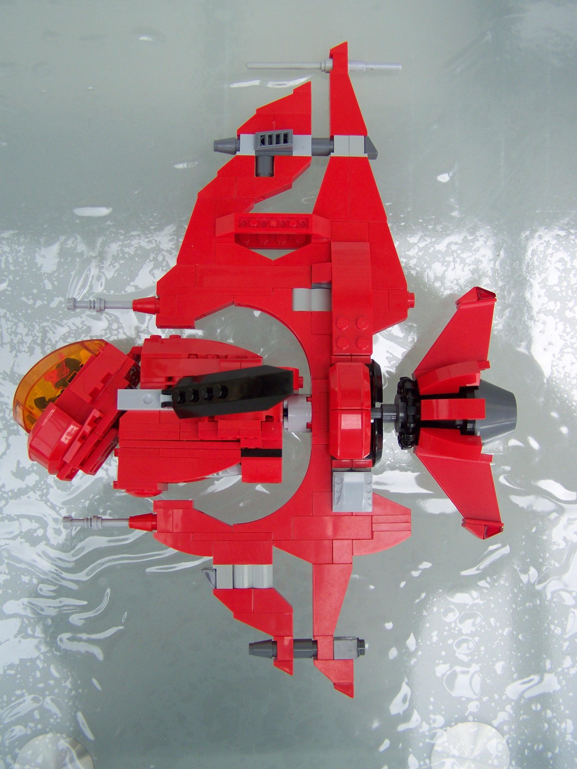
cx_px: 288
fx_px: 867
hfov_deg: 36.8
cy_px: 382
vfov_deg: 47.9
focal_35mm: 39
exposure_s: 1/200
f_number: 2.8
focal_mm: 6.3
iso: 64
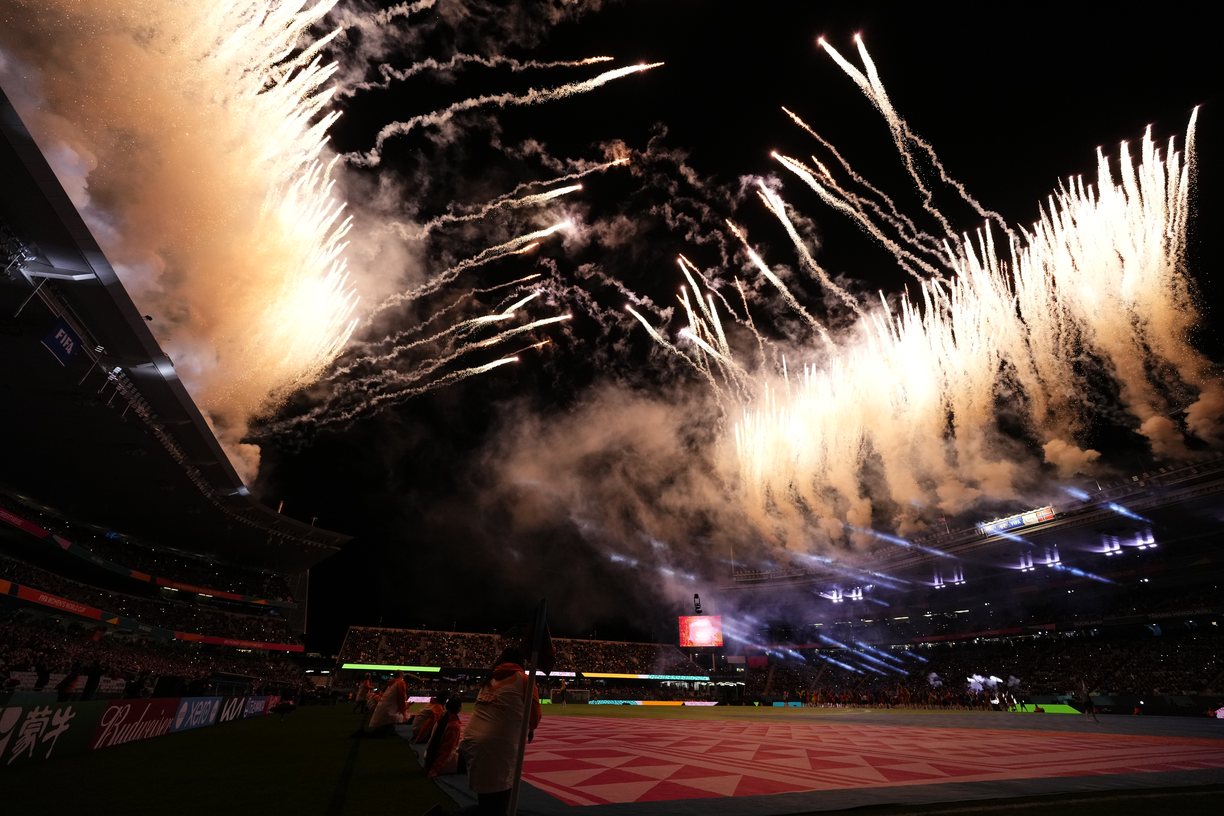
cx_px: 612
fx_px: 561
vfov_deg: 72.1
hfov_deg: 95.0
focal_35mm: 16
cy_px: 408
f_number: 4
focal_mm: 16.5
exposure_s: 1/640
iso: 2500
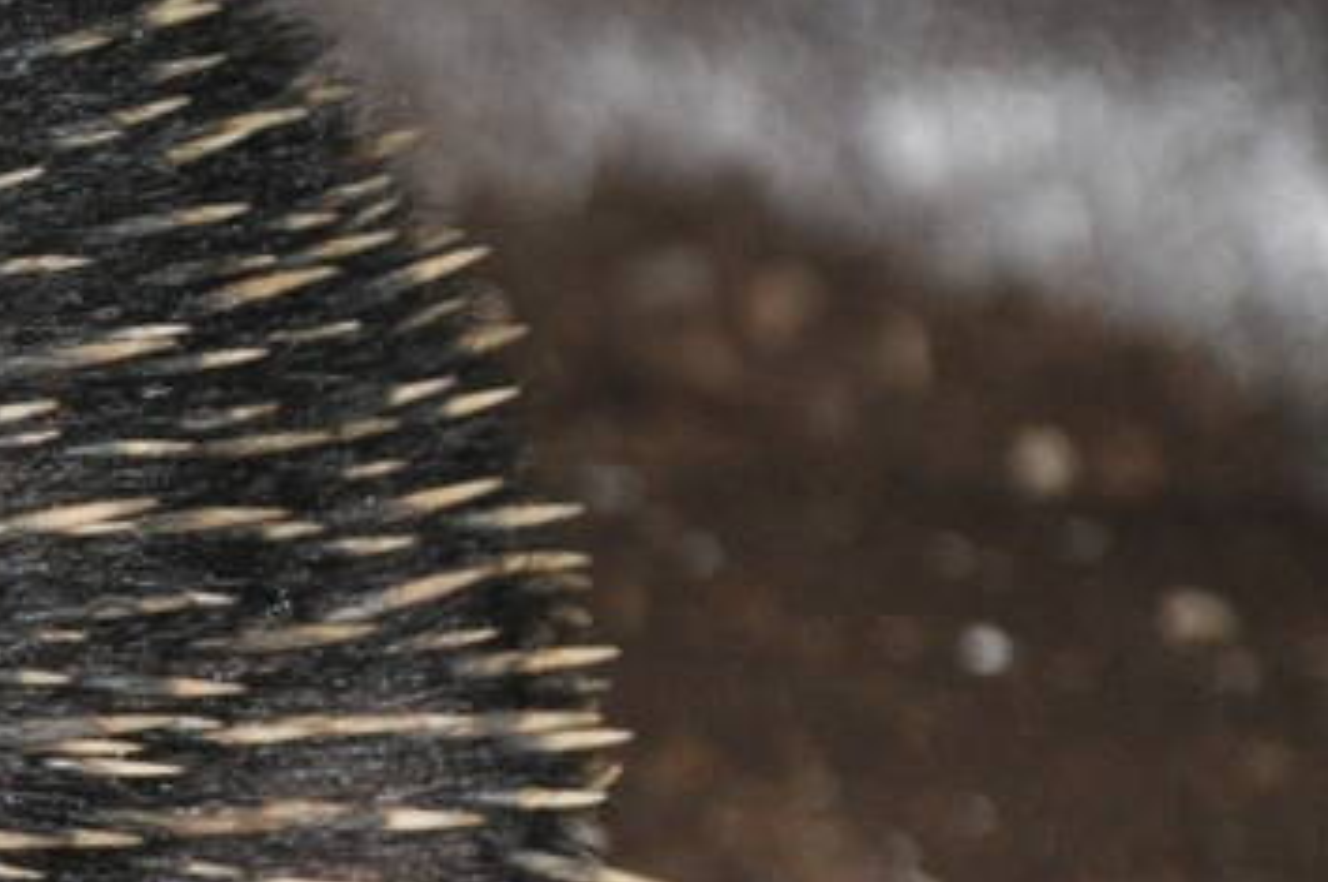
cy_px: 1289
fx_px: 22987
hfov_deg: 3.3
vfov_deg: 2.2
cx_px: -1658
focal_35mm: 624
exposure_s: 1/60
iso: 800
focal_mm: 92
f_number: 5.6
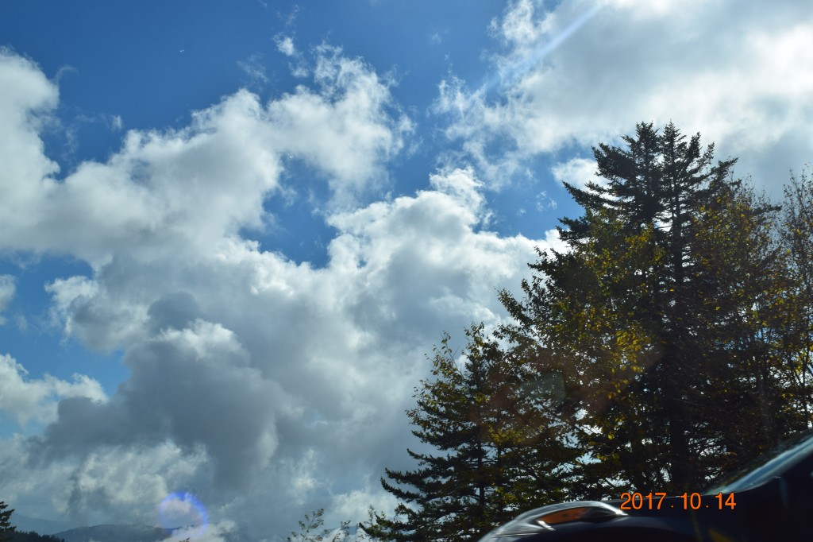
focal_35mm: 38
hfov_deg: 51.3
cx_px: 406
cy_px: 271
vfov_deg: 35.5
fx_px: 847
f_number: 11
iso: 200
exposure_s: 1/640
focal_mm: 25
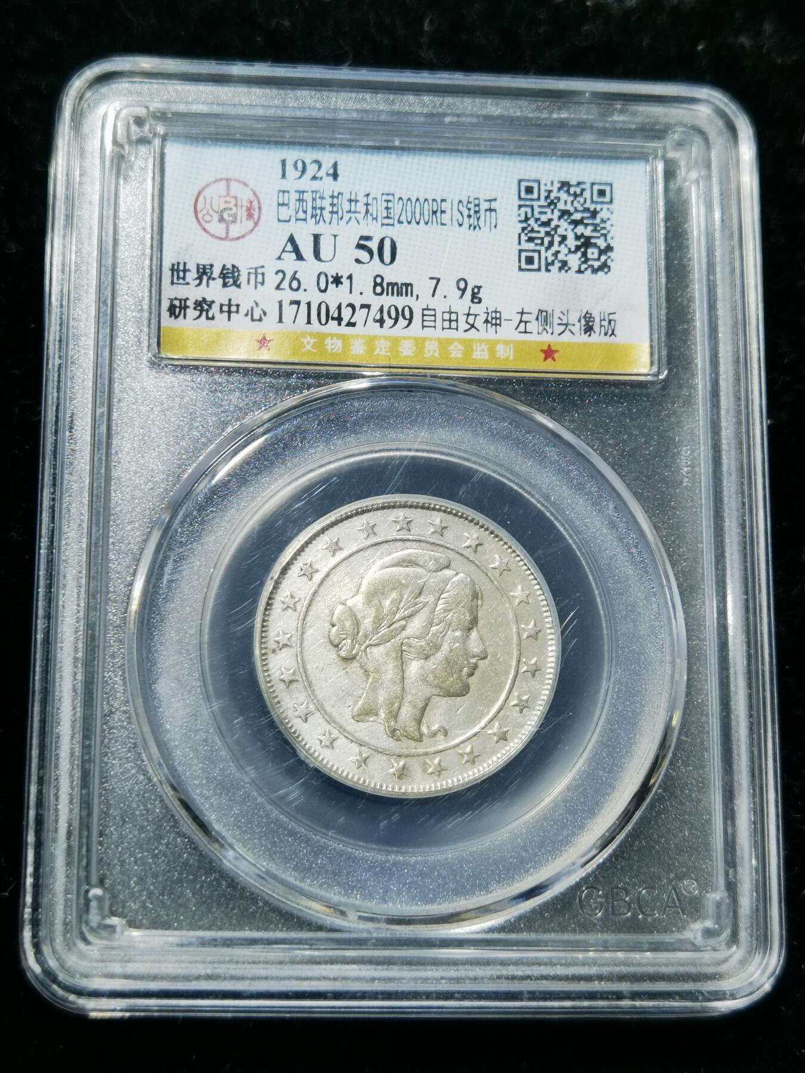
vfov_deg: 30.3
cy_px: 536
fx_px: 1984
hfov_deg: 22.9
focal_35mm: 64
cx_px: 402
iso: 125
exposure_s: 1/100
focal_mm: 6.67
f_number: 1.9
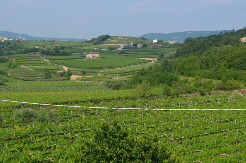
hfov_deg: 36.9
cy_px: 82
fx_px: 368
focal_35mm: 54
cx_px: 123
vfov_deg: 24.9
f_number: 8
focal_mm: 36
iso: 100
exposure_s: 1/250
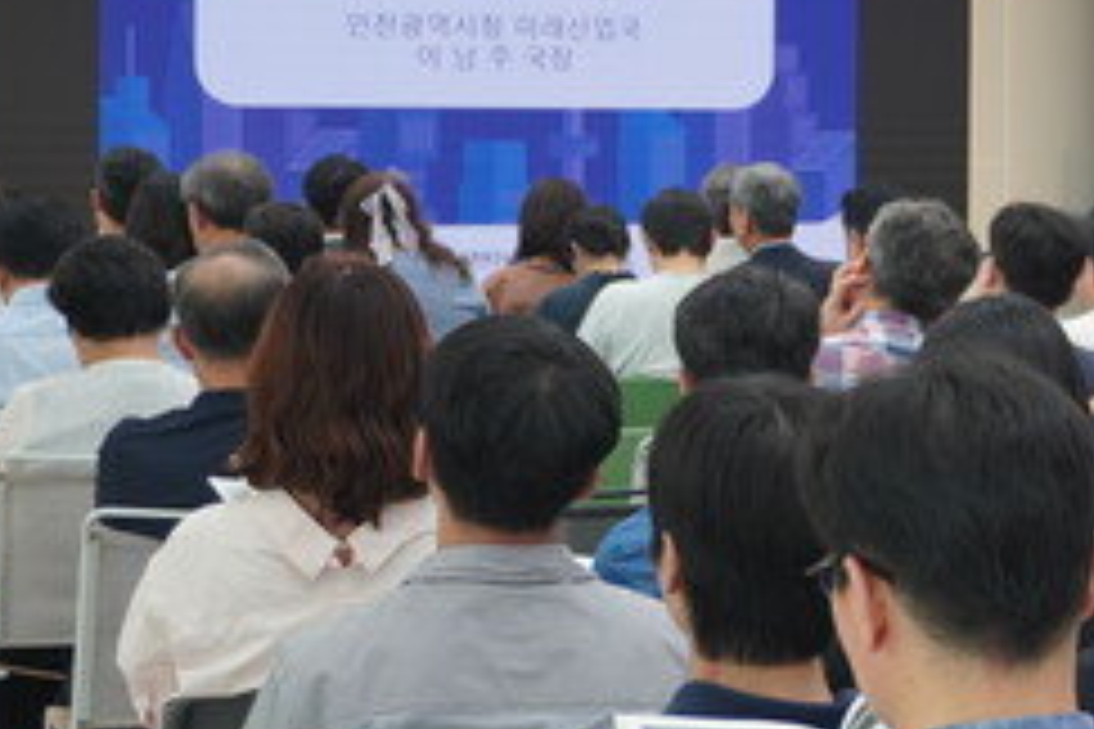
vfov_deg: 12.3
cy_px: 220
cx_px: 932
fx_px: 3373
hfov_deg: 18.2
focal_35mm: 111
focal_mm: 30
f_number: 5
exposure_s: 1/160
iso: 640
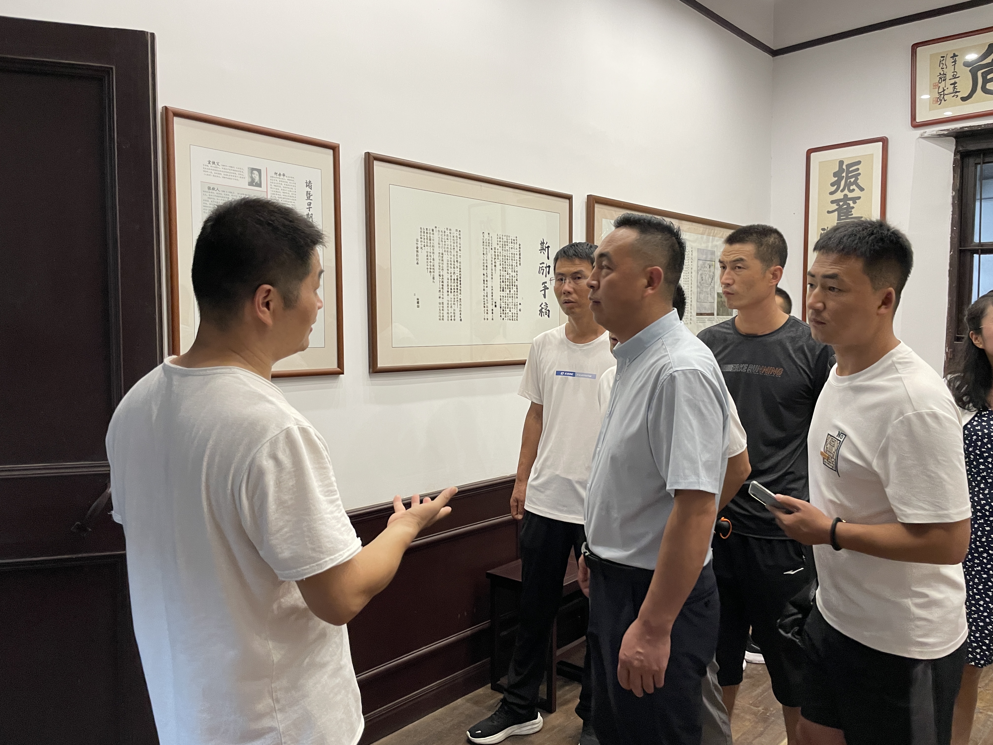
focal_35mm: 26
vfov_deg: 53.1
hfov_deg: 67.3
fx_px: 746
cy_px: 372
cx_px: 496
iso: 125
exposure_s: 1/50
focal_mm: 4.2
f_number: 1.6
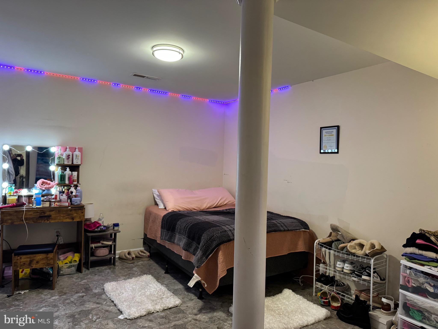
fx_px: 304
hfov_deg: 71.6
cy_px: 164
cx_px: 219
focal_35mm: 24
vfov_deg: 56.8
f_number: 1.78
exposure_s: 1/60
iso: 320
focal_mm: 6.76
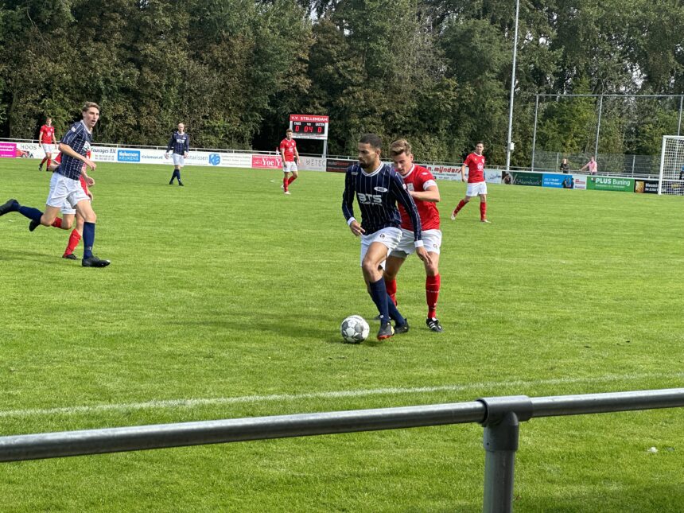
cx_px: 342
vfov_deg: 19.1
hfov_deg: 25.3
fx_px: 1521
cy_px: 256
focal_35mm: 77
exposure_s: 1/328
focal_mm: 9
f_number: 2.8
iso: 32
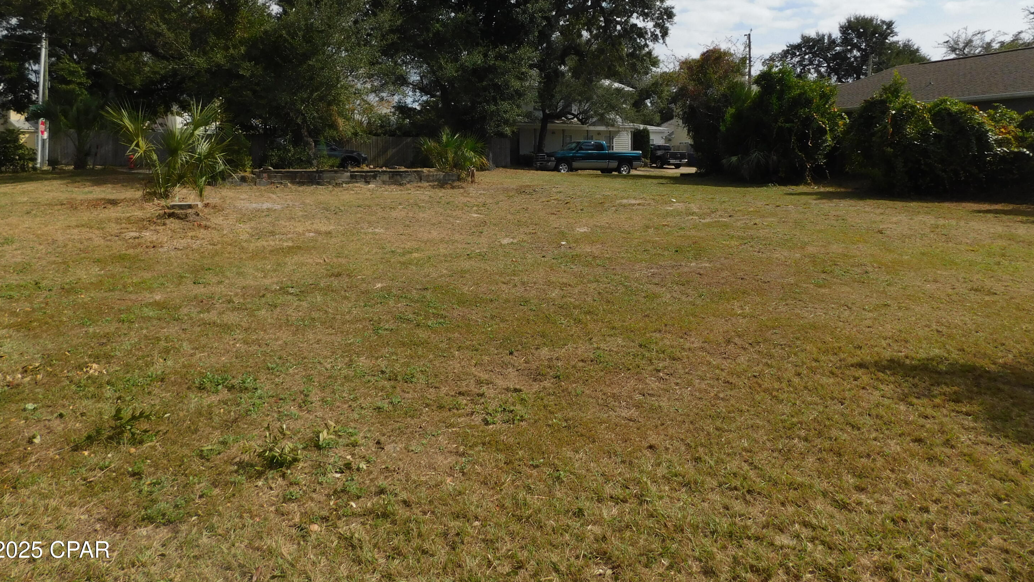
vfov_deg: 43.6
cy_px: 184
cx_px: 511
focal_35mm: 26
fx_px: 713
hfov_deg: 71.9
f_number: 6
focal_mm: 4
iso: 125
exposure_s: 1/800
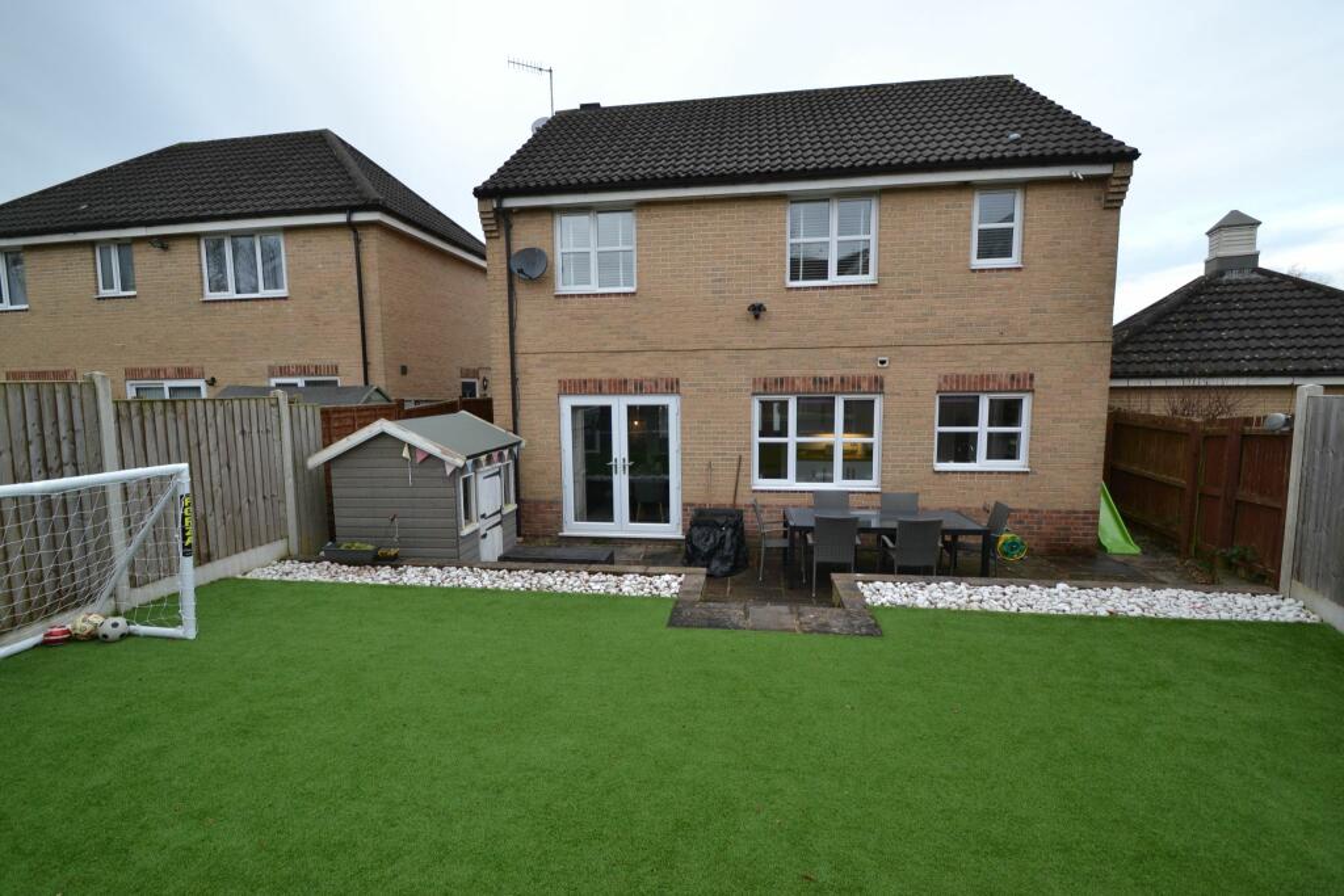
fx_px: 560
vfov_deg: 77.3
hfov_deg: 100.4
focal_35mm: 15
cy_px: 448
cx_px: 672
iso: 360
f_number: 5.6
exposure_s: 1/125
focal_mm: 10
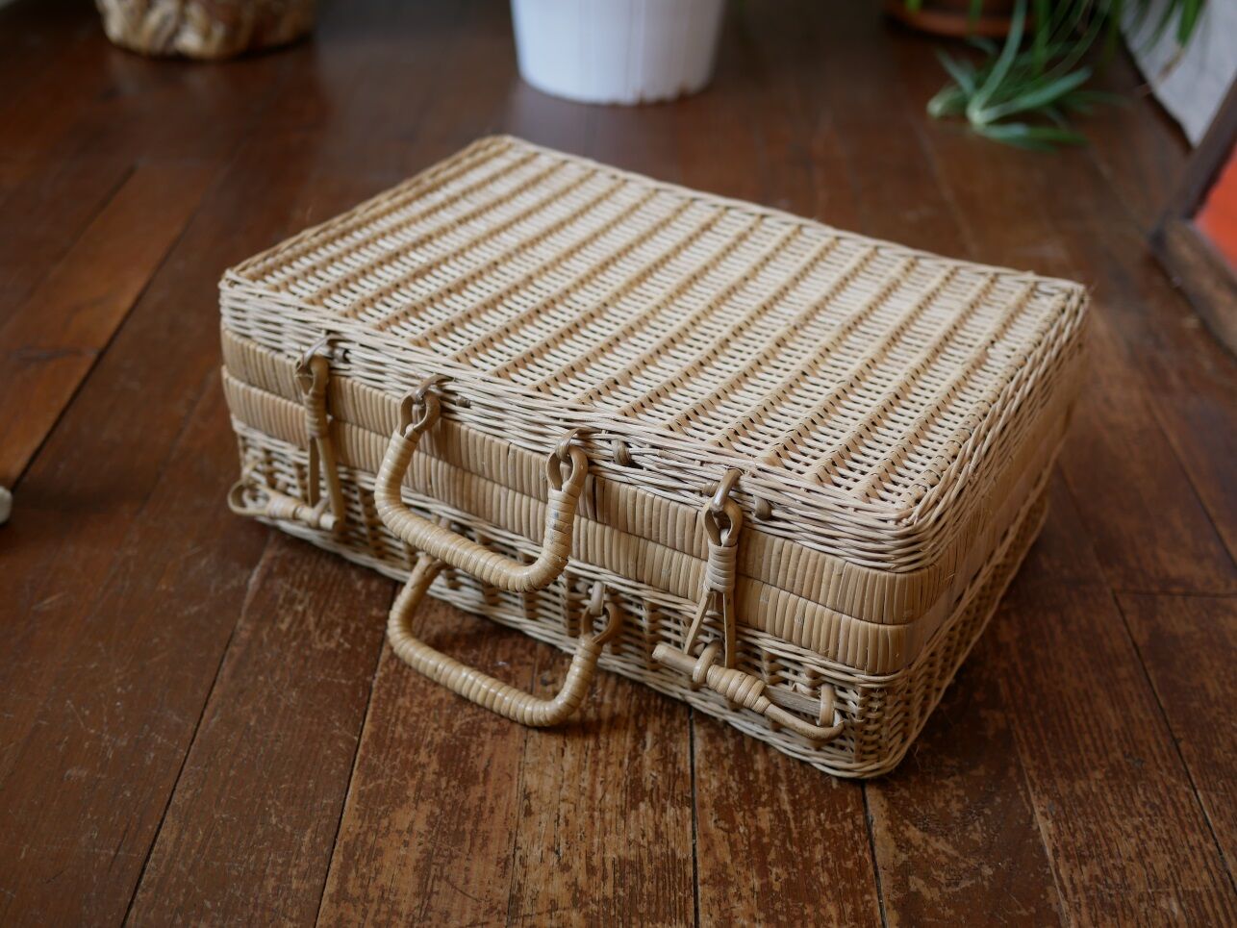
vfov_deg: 36.0
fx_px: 1430
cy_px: 464
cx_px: 618
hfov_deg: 46.8
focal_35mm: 40
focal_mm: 20
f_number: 2
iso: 200
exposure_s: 1/125
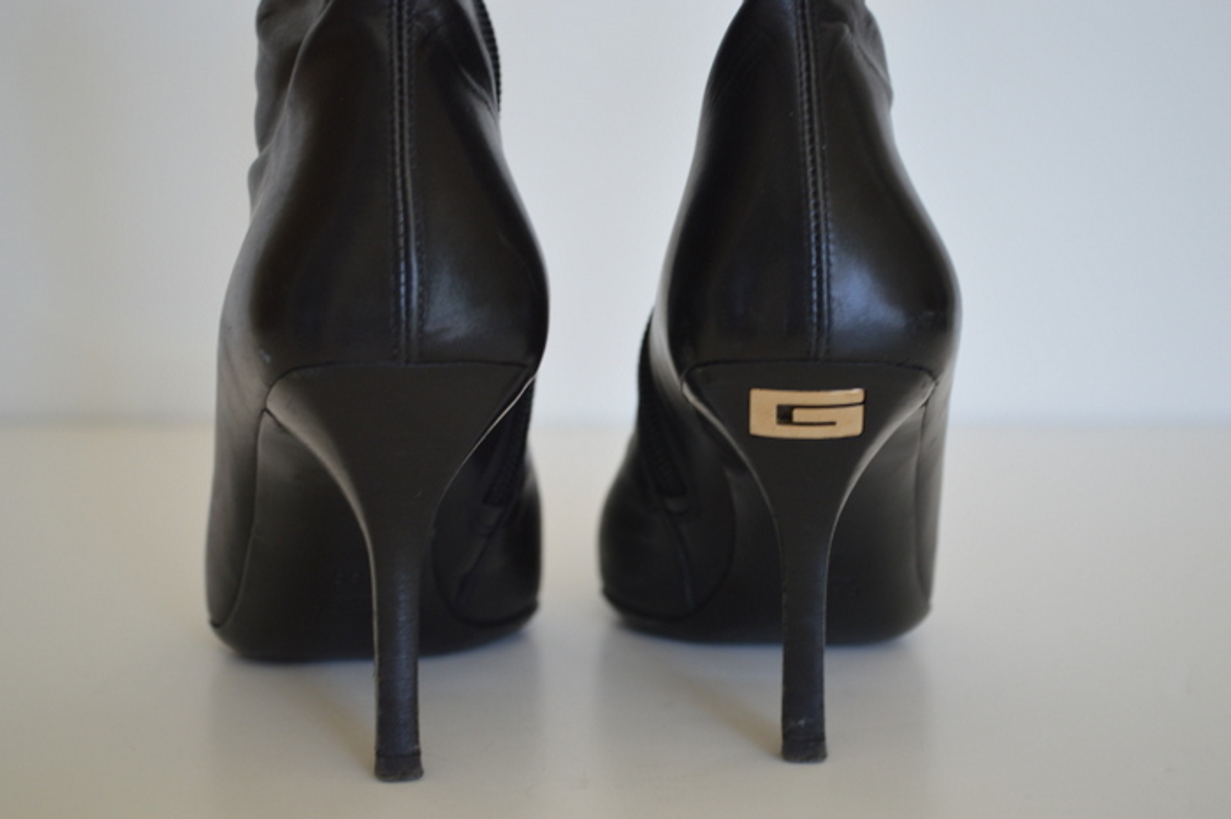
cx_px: 616
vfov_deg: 20.6
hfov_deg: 30.5
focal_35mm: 66
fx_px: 2256
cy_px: 410
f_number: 5.3
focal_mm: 44
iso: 400
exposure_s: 1/60
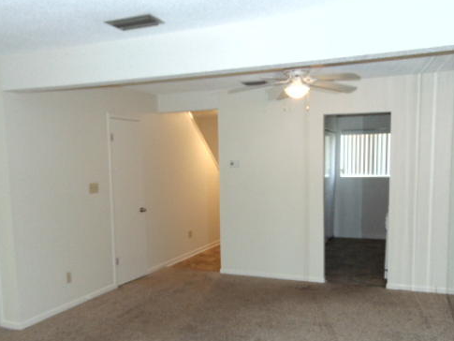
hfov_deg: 55.3
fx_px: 433
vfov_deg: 42.5
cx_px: 220
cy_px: 220
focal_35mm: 33
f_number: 3
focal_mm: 4.5
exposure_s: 1/30
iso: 200
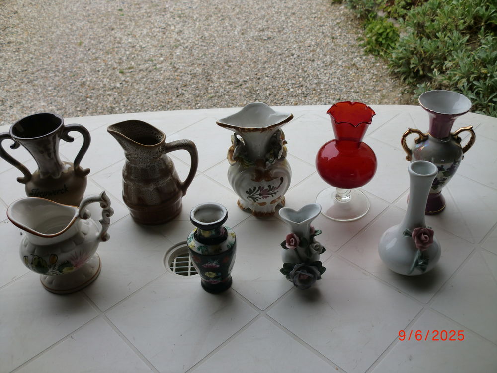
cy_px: 186
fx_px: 503
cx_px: 248
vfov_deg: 40.7
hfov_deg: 52.6
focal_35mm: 35
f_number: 3.1
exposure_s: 1/400
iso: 64
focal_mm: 6.3
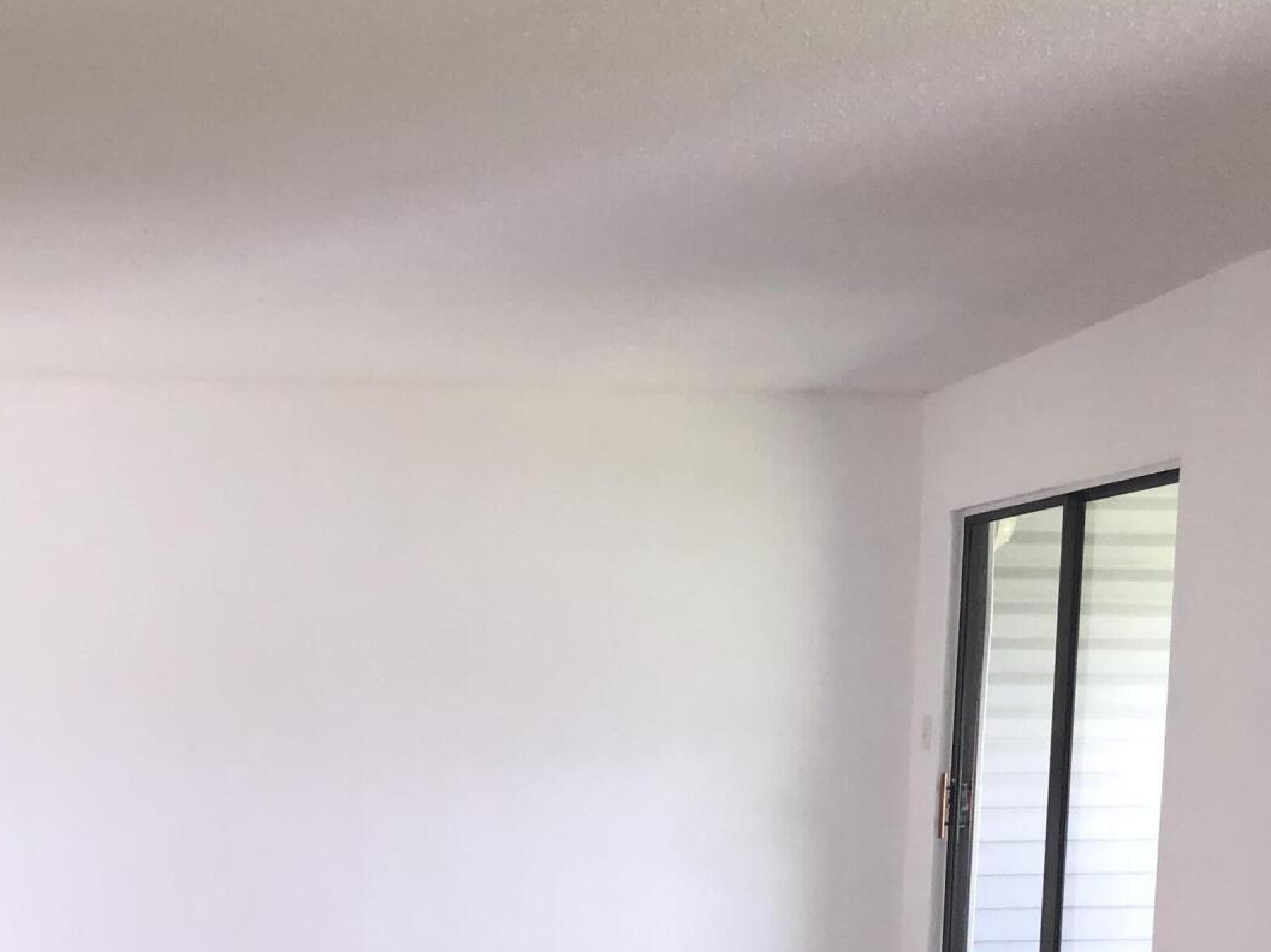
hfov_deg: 35.8
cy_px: 1072
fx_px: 1945
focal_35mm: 53
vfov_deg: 25.3
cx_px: 423
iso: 80
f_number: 1.8
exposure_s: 1/120
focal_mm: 3.99
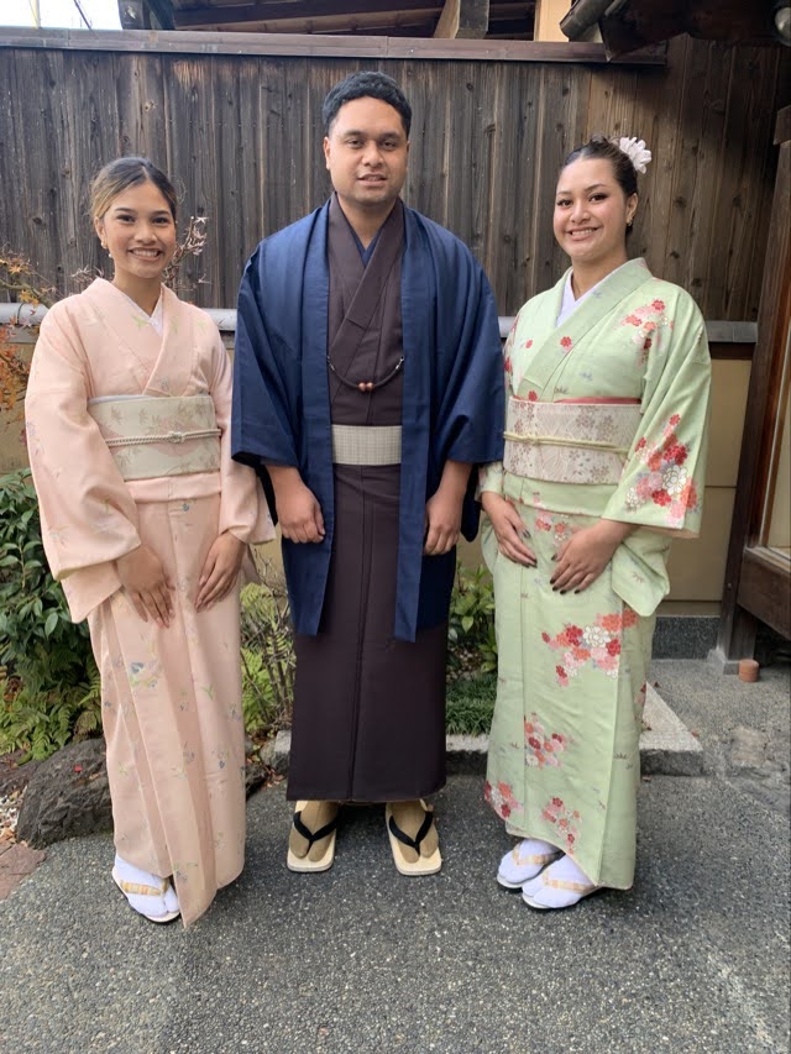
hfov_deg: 53.1
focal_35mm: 26
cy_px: 527
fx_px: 792
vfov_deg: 67.3
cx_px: 396
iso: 64
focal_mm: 4.25
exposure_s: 1/121
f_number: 1.8
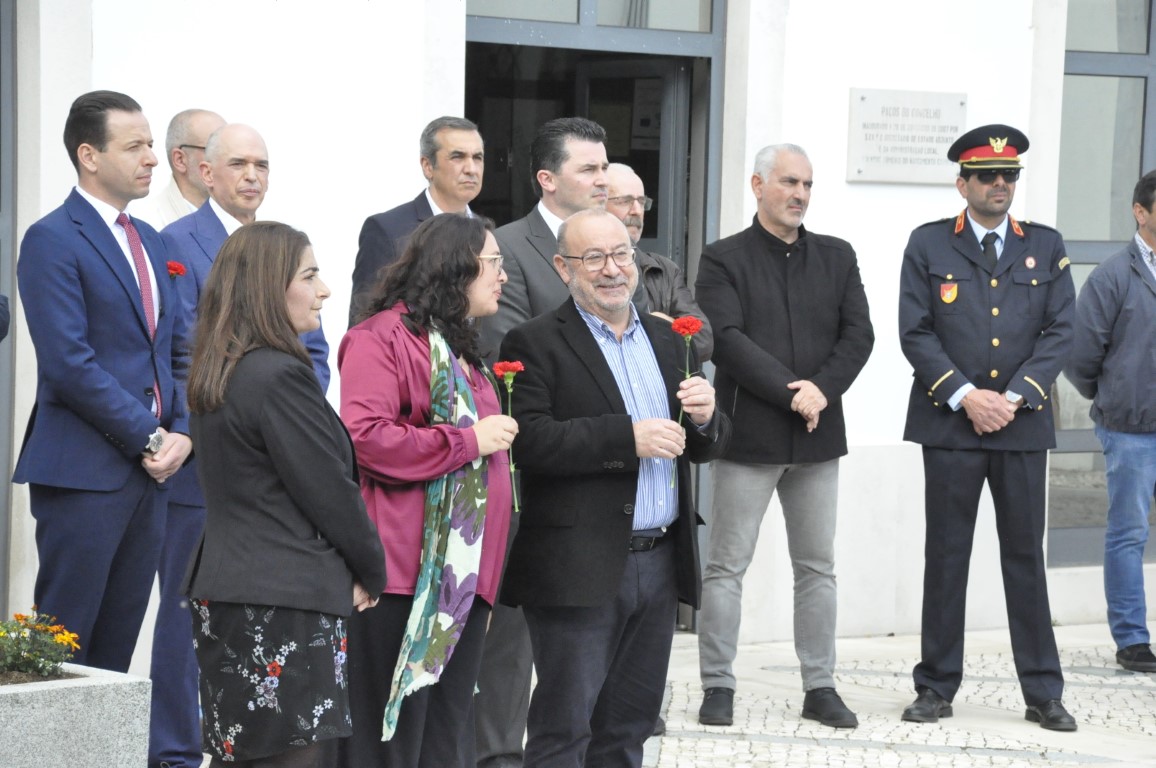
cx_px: 578
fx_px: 4089
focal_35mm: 128
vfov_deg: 10.7
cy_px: 384
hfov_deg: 16.1
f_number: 10
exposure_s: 1/1600
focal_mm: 85
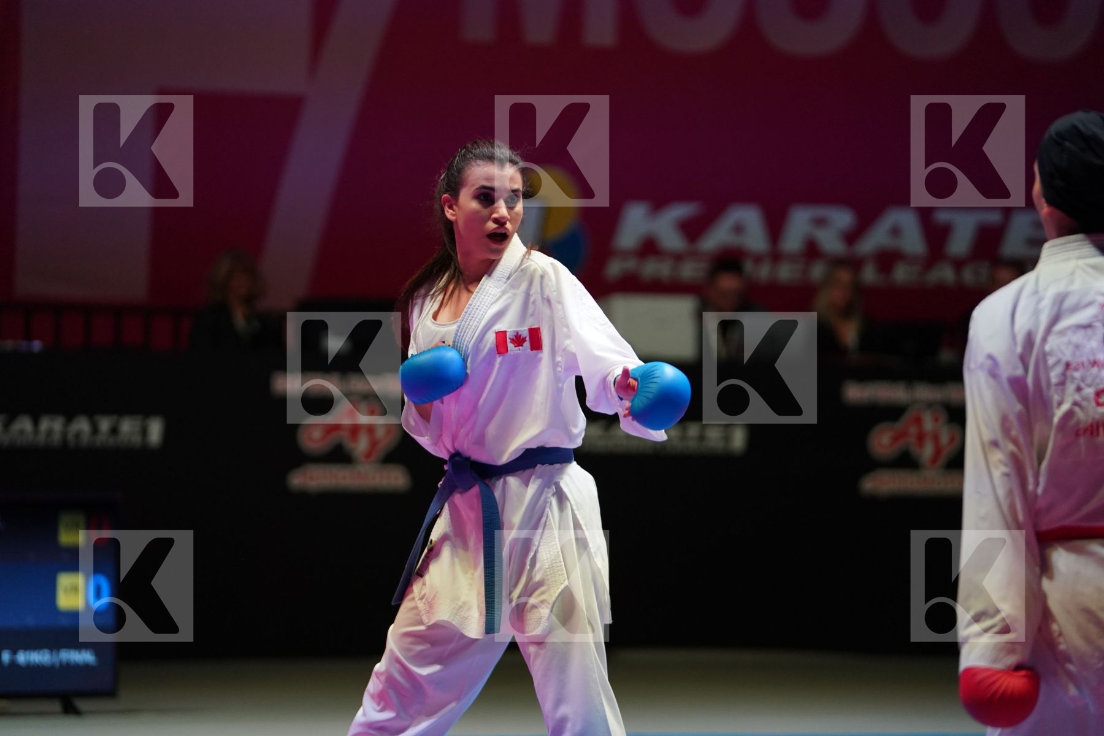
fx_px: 4845
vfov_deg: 8.7
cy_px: 368
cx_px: 552
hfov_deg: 13.0
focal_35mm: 158
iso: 2000
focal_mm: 158
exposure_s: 1/1000
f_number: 2.8
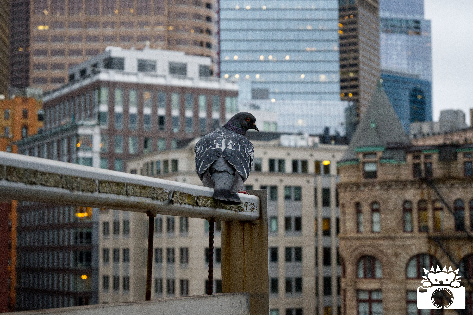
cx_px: 236
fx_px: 985
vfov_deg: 18.2
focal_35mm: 75
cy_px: 158
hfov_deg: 27.0
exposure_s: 1/80
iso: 1250
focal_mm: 50
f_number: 6.3
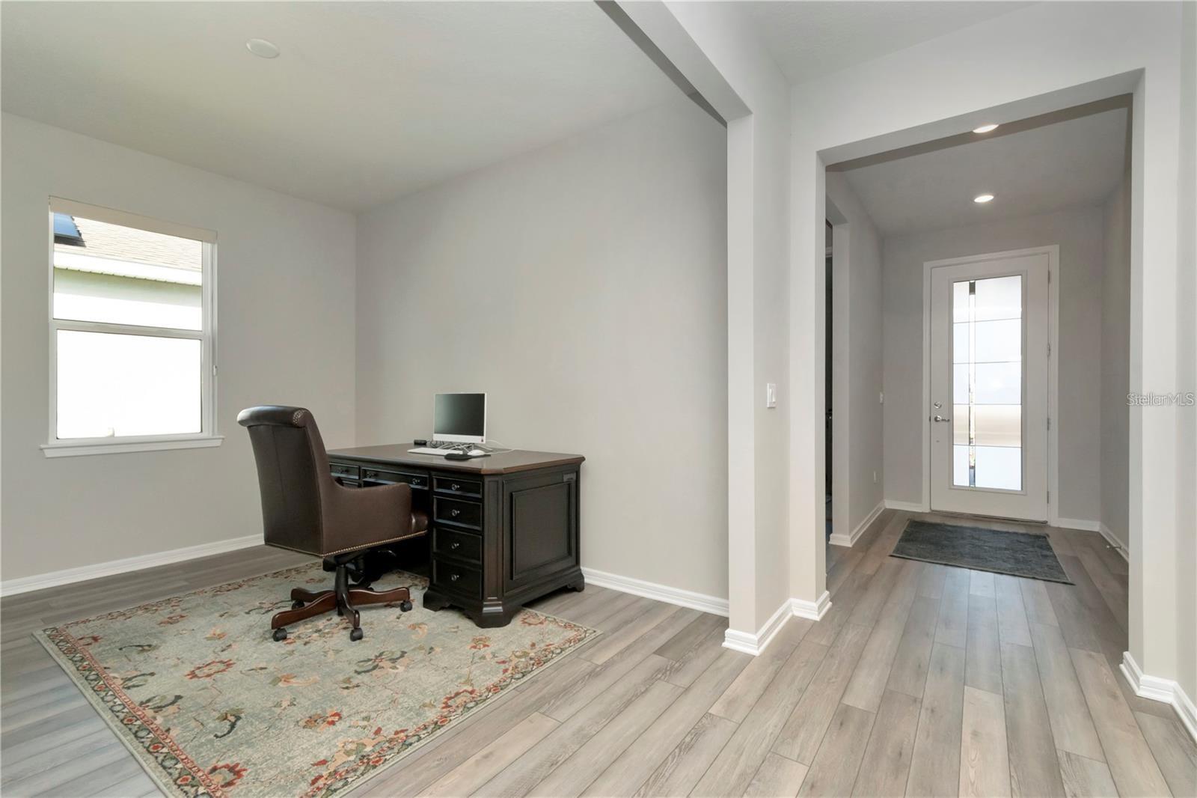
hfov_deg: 100.4
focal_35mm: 15
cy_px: 399
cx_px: 598
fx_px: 499
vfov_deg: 77.3
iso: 800
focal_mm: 10
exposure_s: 1/200
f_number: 9
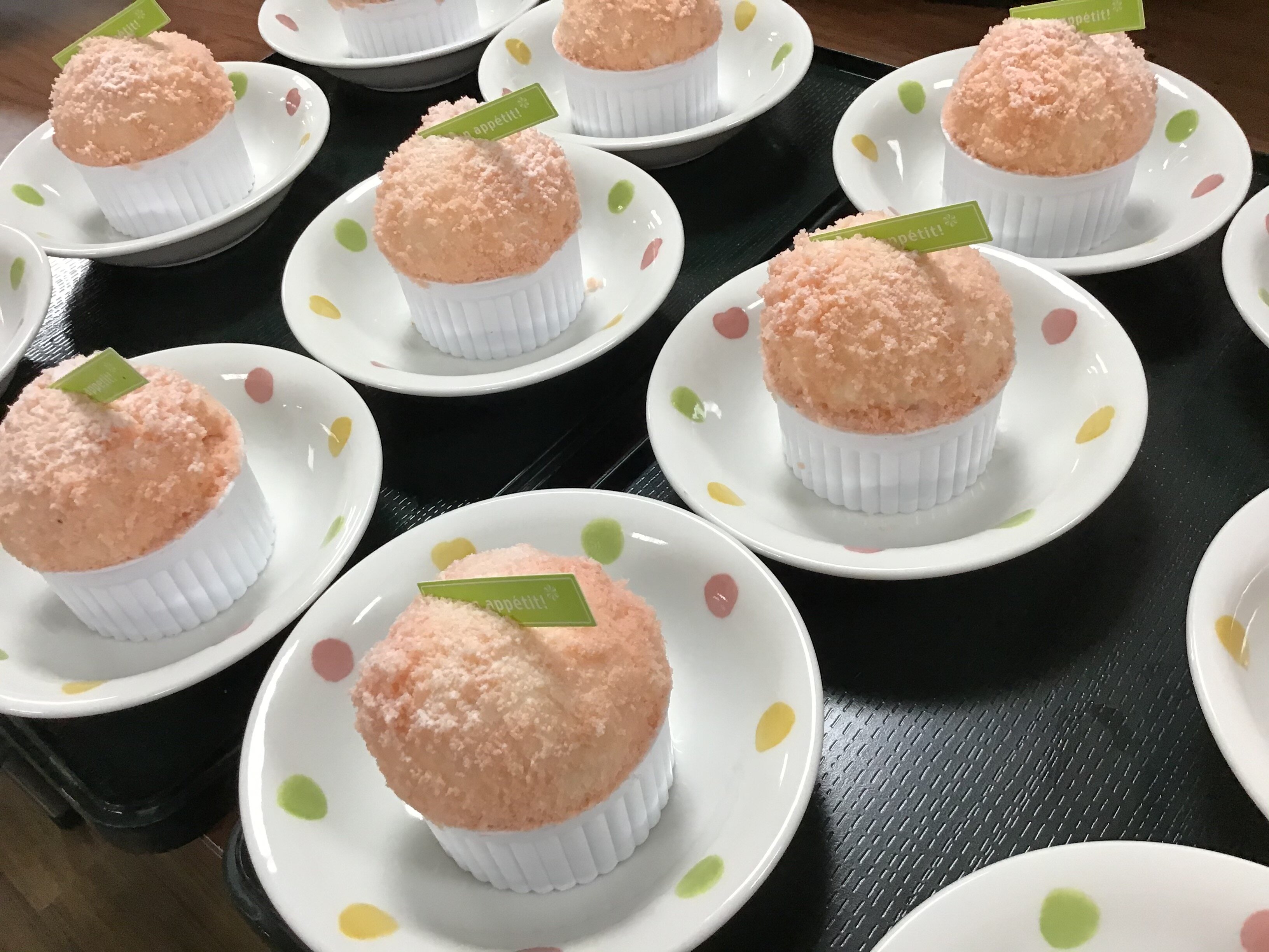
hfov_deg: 58.4
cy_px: 476
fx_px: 1136
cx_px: 634
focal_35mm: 31
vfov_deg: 45.4
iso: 50
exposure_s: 1/30
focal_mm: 3.3
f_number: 2.4
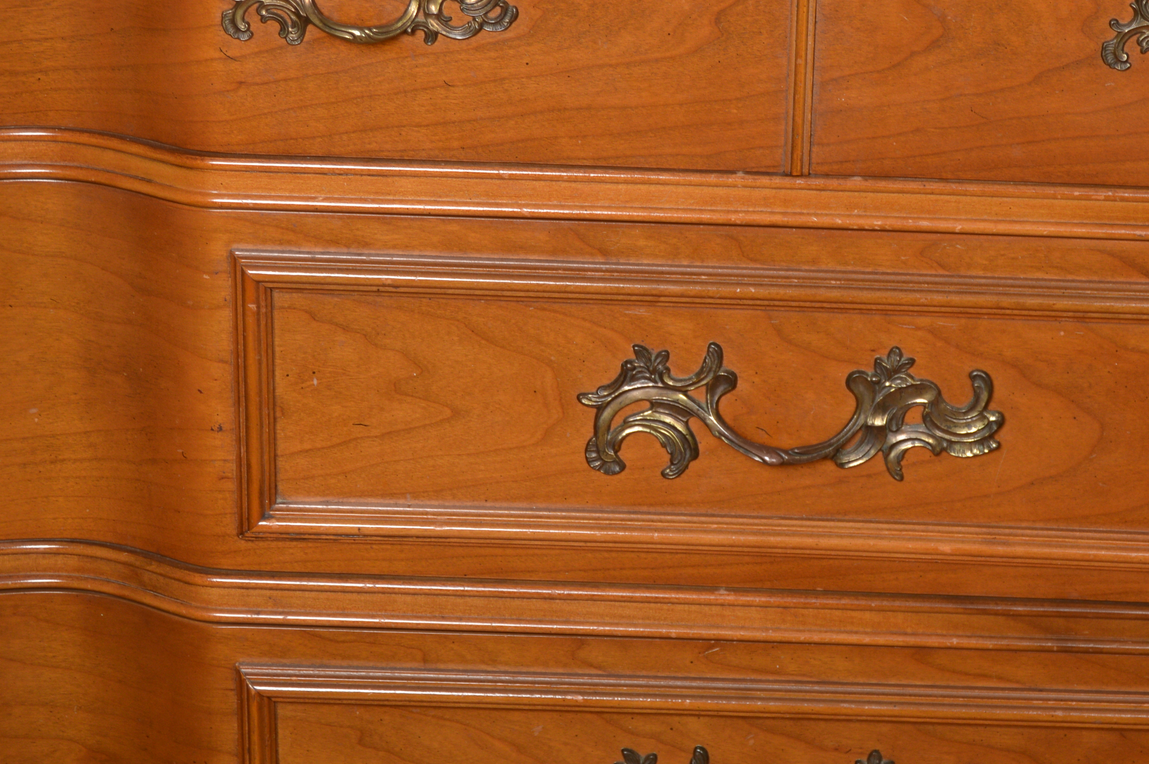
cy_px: 433
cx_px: 815
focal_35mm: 125
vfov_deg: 10.9
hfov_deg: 16.3
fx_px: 3986
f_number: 5.6
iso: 100
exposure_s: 1/250
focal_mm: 42
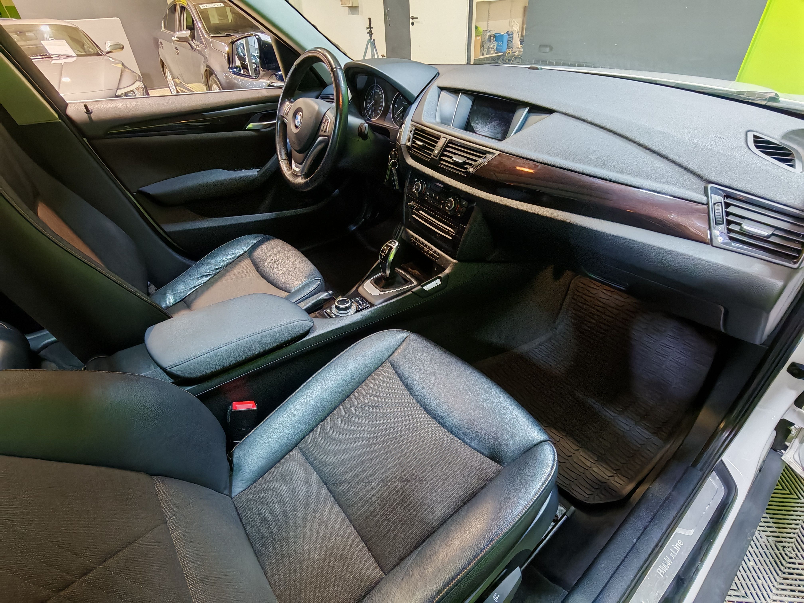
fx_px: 395
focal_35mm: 17
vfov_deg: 74.7
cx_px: 402
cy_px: 302
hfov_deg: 91.0
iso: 320
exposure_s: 1/33
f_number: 2
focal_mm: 1.82
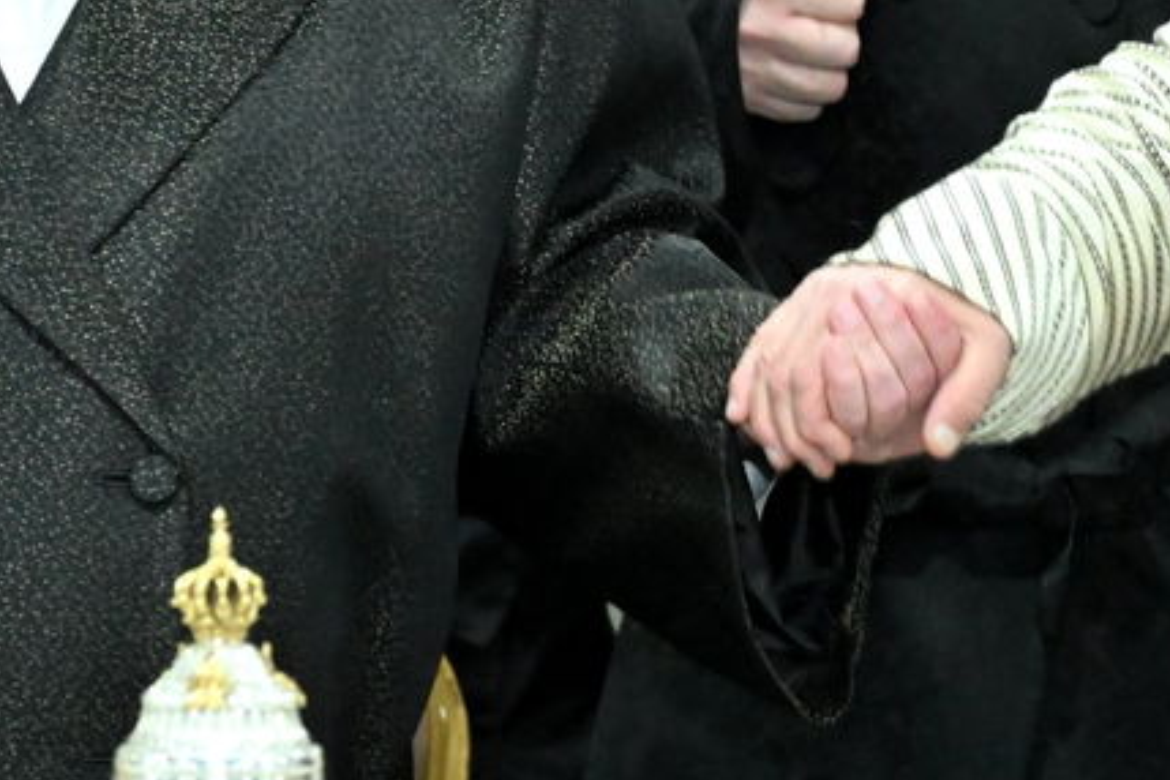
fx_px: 7312
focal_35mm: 225
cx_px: 1058
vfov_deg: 6.1
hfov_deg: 9.1
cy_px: 26
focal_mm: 69
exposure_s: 1/200
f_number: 5.6
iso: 5000
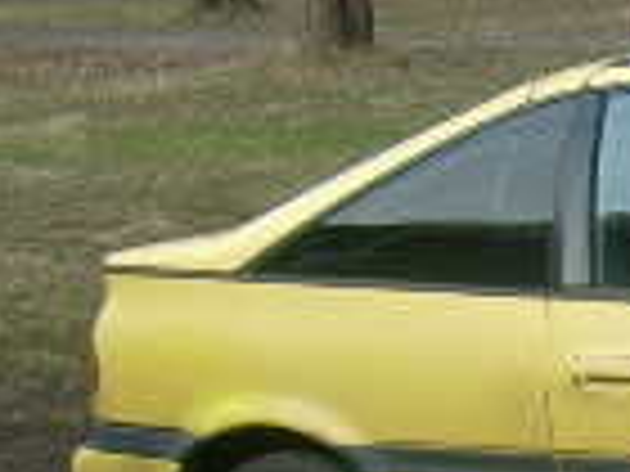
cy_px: 535
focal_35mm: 160
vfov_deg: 9.2
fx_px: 2912
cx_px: 1058
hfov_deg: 11.6
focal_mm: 5.95
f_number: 5.8
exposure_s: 1/136
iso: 50
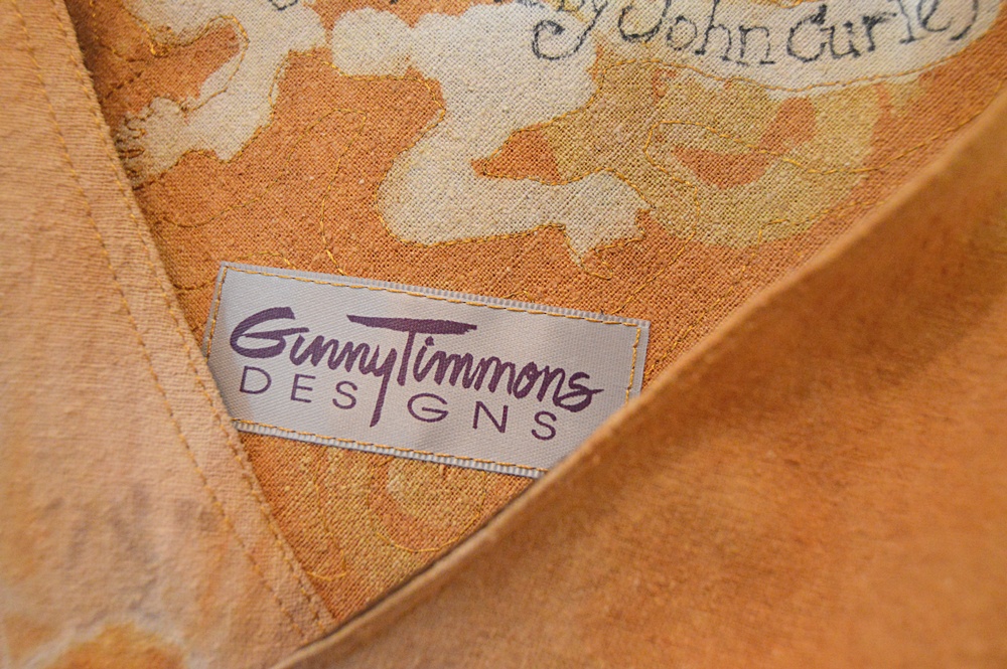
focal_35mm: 45
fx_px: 1258
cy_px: 334
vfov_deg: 29.8
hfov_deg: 43.6
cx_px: 504
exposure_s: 1/50
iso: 3200
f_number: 4.2
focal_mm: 30
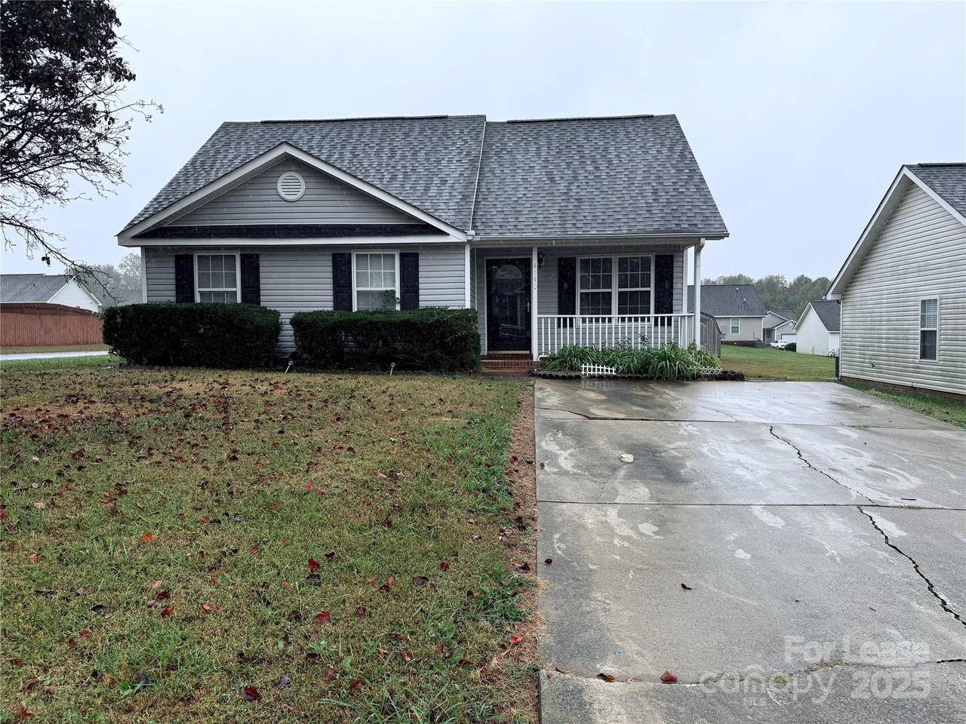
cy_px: 362
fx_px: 670
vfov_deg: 56.8
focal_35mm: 24
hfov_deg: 71.6
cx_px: 483
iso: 80
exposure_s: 1/772
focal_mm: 6.76
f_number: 1.78
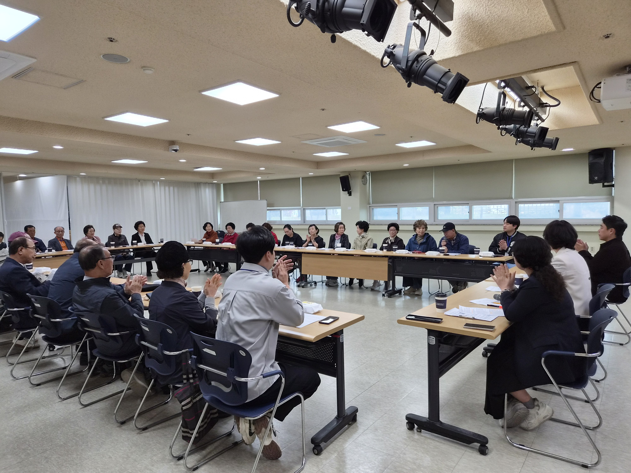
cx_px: 316
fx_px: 419
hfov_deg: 73.9
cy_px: 236
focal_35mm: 23
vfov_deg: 58.9
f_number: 1.8
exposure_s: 1/120
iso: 40
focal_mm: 5.4
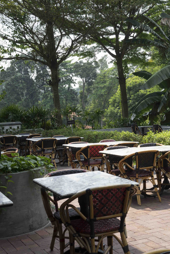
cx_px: 130
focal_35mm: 53
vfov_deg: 37.5
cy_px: 127
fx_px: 375
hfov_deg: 25.2
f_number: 9
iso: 100
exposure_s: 1/100
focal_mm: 35
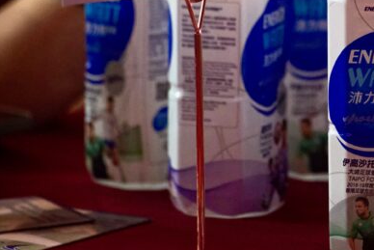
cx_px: 384
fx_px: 4936
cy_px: 0
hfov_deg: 4.3
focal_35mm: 475
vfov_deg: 2.9
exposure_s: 1/200
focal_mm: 180
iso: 3200
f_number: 2.8
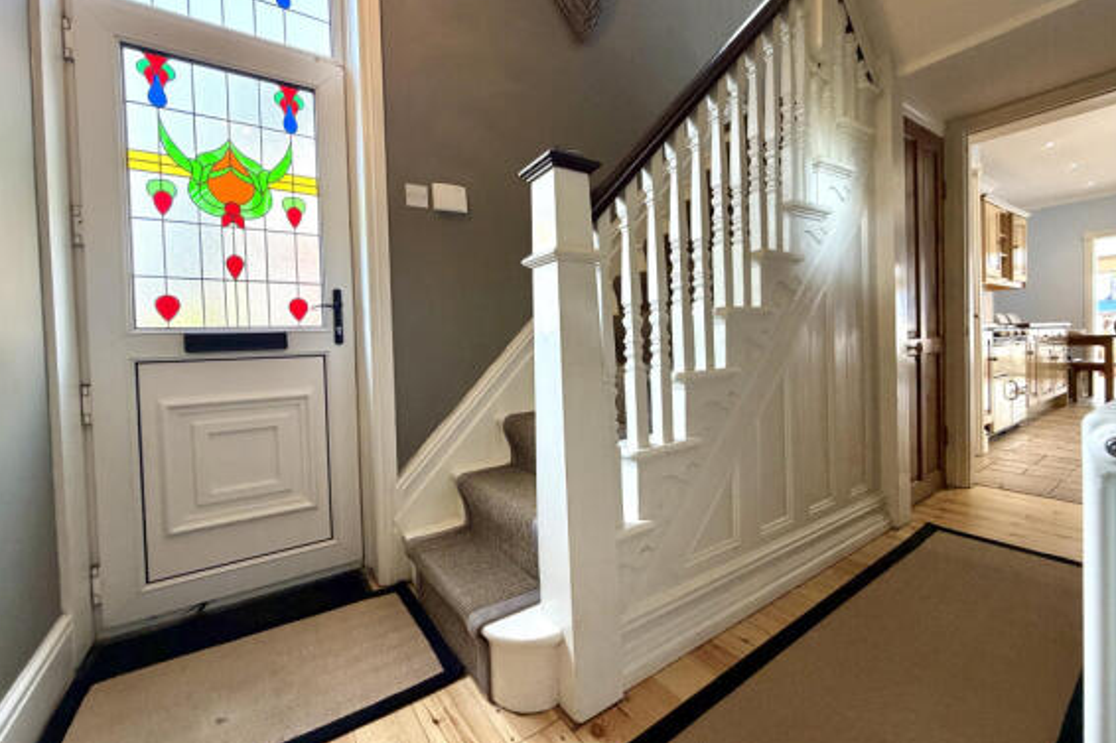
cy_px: 352
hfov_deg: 100.4
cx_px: 559
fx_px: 465
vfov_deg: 77.2
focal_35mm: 15
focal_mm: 2.22
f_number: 2.2
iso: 250
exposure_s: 1/121
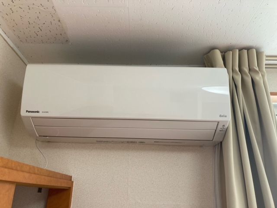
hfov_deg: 63.4
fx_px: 224
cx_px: 138
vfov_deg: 49.7
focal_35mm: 28
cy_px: 104
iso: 64
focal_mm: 3.99
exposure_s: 1/50
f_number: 1.8
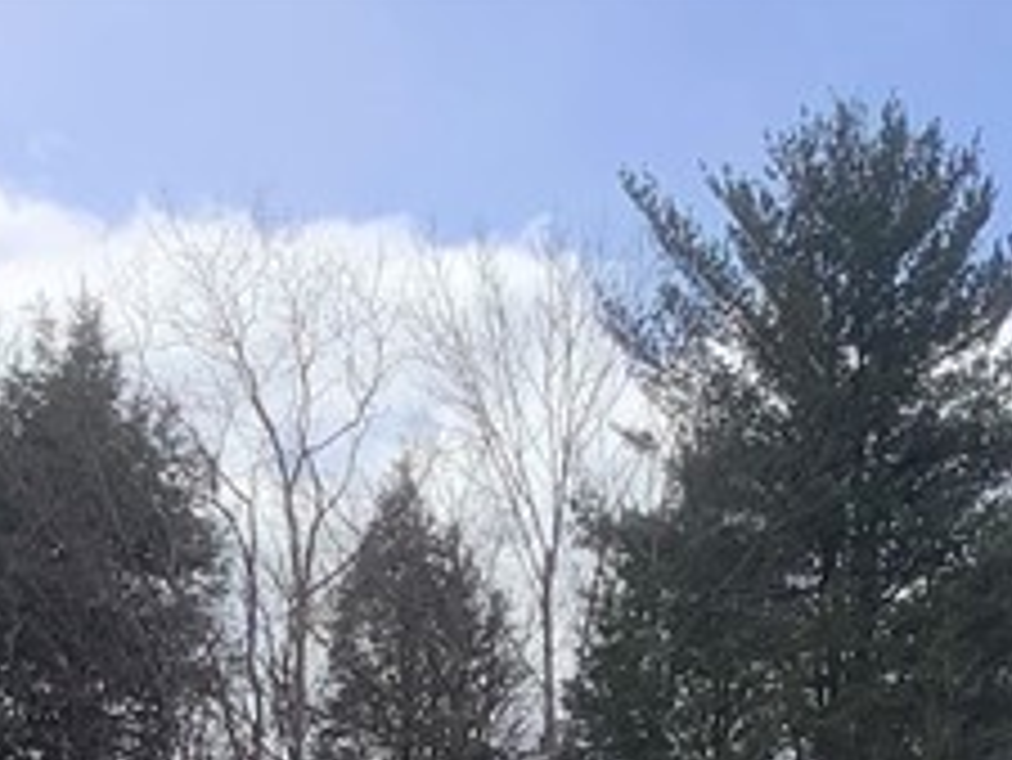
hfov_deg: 14.0
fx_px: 4124
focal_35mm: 141
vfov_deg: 9.6
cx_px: 544
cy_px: 1700
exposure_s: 1/668
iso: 25
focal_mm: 3.3
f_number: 2.4
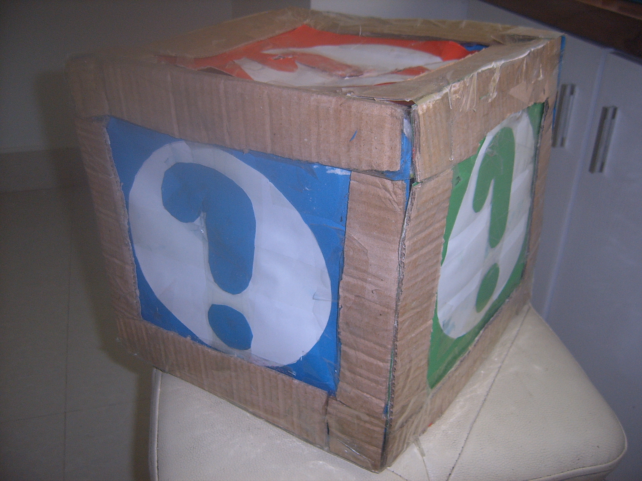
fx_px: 649
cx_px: 321
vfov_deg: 40.7
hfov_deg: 52.6
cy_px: 240
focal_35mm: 35
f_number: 2.8
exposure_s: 1/30
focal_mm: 5.8
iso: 69
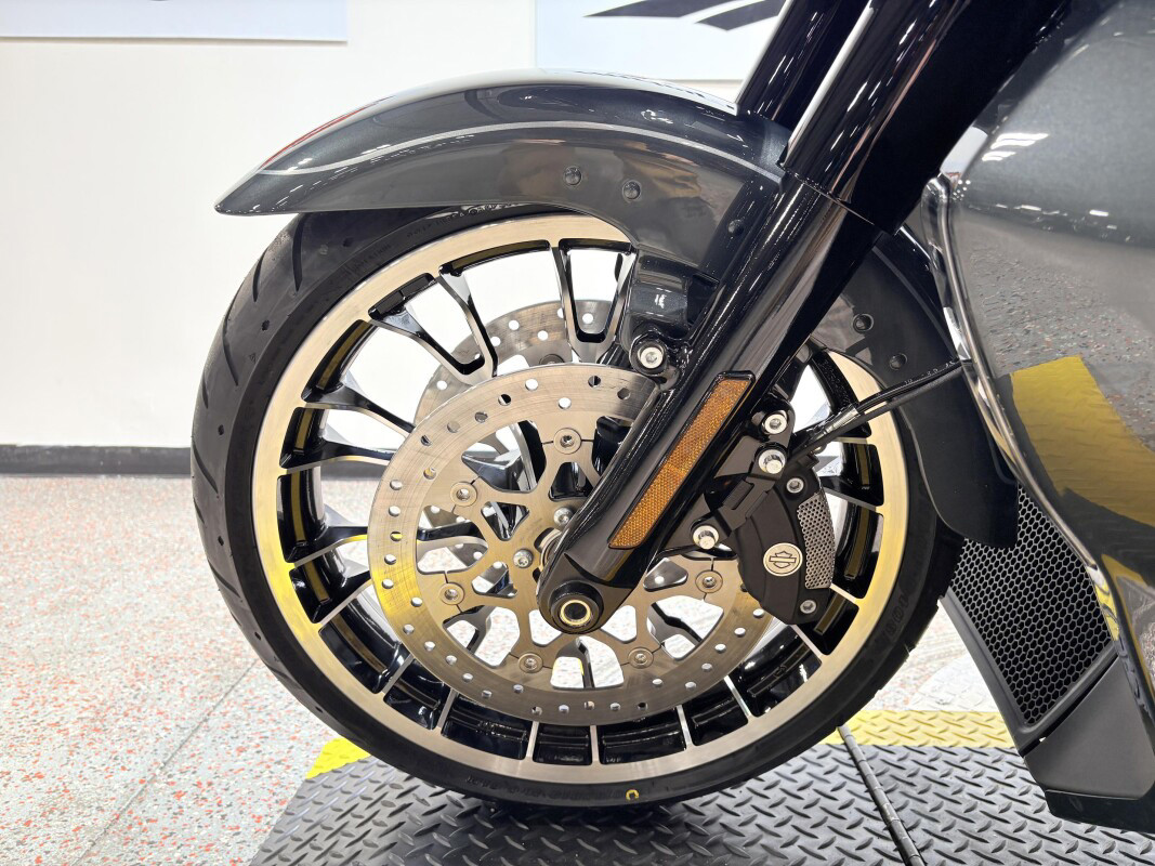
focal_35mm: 26
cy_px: 433
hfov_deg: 67.3
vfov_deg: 53.1
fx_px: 867
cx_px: 578
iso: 80
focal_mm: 5.96
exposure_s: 1/60
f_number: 1.6
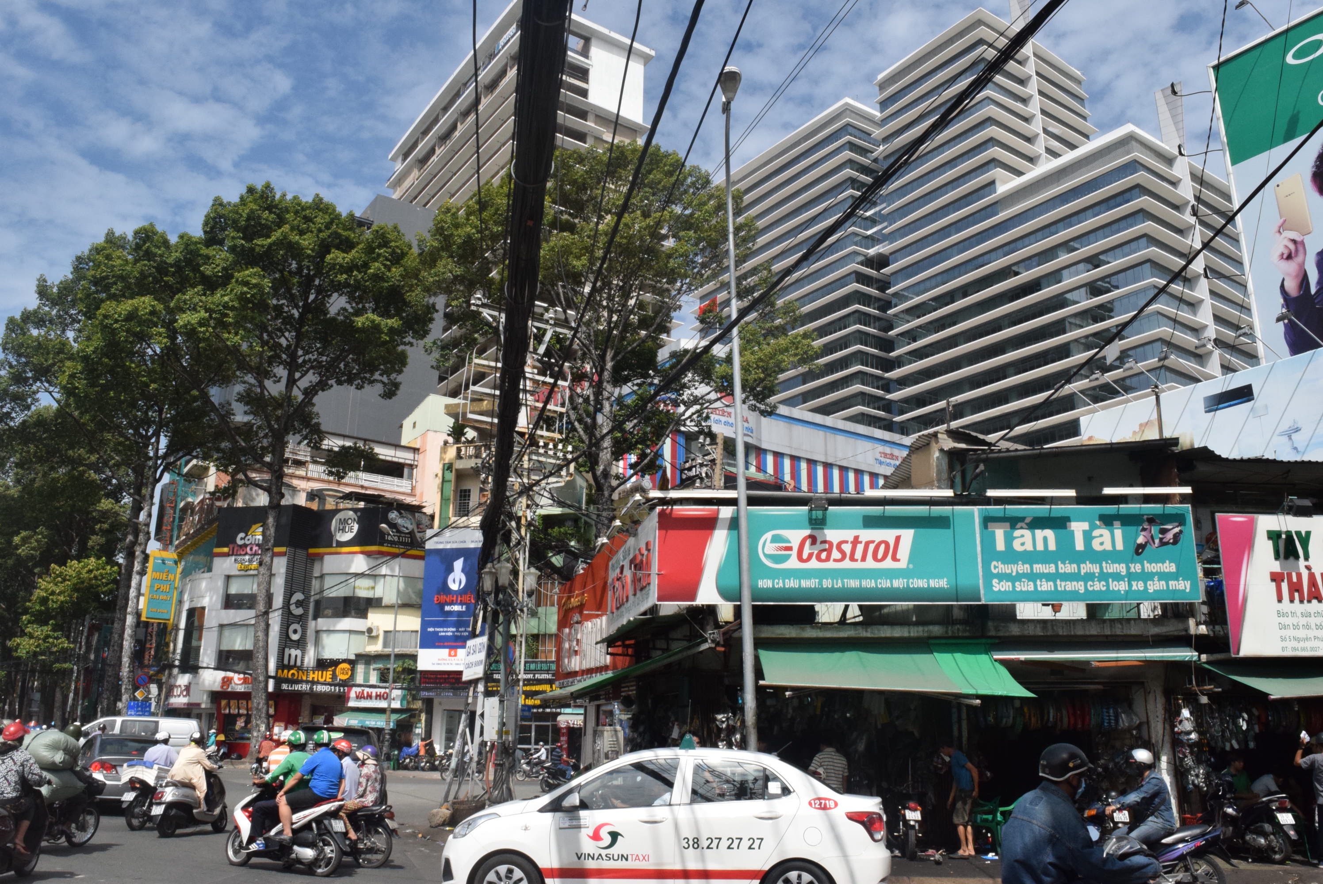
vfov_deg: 48.0
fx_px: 993
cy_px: 442
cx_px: 662
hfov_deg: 67.3
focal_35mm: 27
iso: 1600
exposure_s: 1/1250
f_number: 18
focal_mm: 18
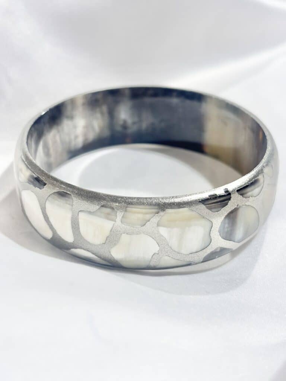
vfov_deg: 36.8
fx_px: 573
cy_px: 190
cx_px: 143
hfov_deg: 28.0
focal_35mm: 52
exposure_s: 1/175
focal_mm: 5.96
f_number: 1.6
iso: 32
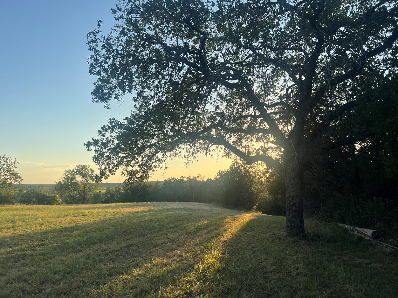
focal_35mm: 26
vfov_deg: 53.1
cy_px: 149
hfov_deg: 67.3
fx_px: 299
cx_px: 199
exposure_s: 1/1808
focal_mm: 5.7
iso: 50
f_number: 1.5
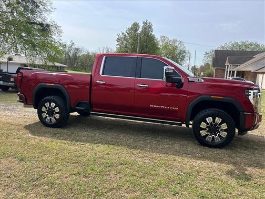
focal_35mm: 26
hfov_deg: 67.3
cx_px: 132
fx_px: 199
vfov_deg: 53.1
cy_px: 100
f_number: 1.5
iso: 50
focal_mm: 5.7
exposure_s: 1/2632
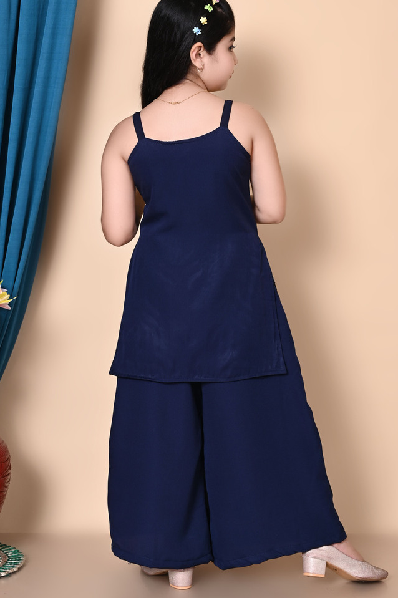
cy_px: 292
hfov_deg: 18.6
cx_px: 197
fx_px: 1212
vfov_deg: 27.7
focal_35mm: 73
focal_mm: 70
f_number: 11
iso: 320
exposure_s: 1/160
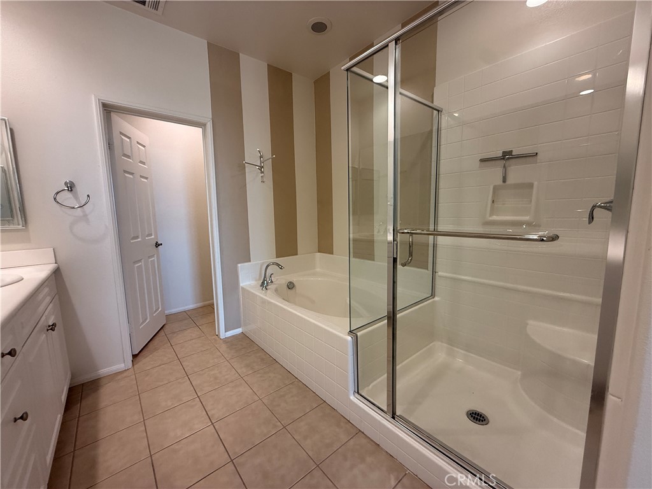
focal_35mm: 14
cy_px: 244
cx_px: 326
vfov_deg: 85.7
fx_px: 264
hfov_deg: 102.1
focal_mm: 2.22
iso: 200
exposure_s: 1/120
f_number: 2.2
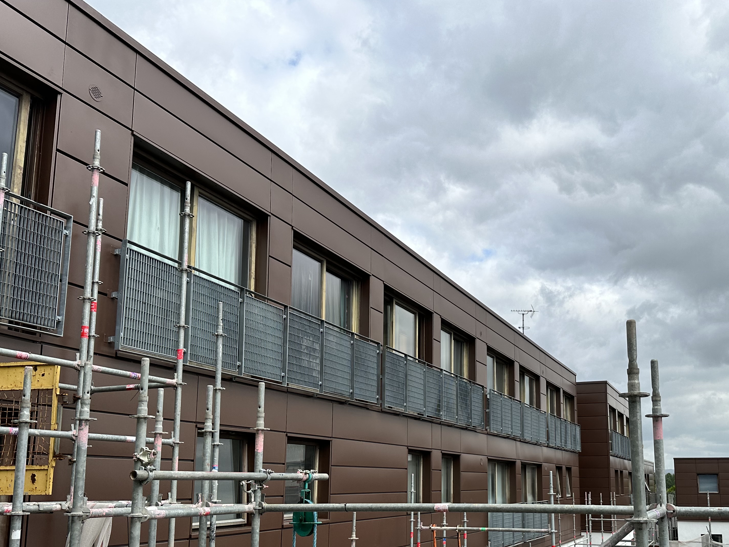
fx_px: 716
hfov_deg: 53.3
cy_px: 381
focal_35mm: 34
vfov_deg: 41.1
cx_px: 463
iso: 80
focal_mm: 6.86
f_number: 1.78
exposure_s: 1/4348
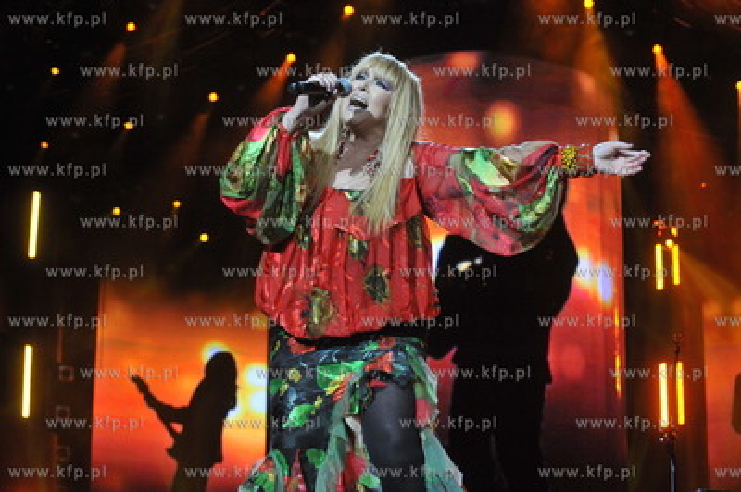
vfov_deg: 19.4
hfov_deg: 28.9
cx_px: 370
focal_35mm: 70
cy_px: 246
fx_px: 1440
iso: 3200
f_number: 5.6
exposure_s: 1/200
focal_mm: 70
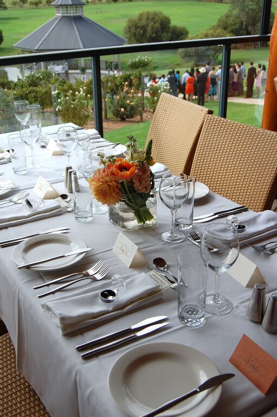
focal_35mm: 39
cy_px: 208
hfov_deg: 34.2
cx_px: 138
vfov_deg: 49.6
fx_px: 451
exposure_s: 1/250
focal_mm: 26
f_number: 8
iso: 200
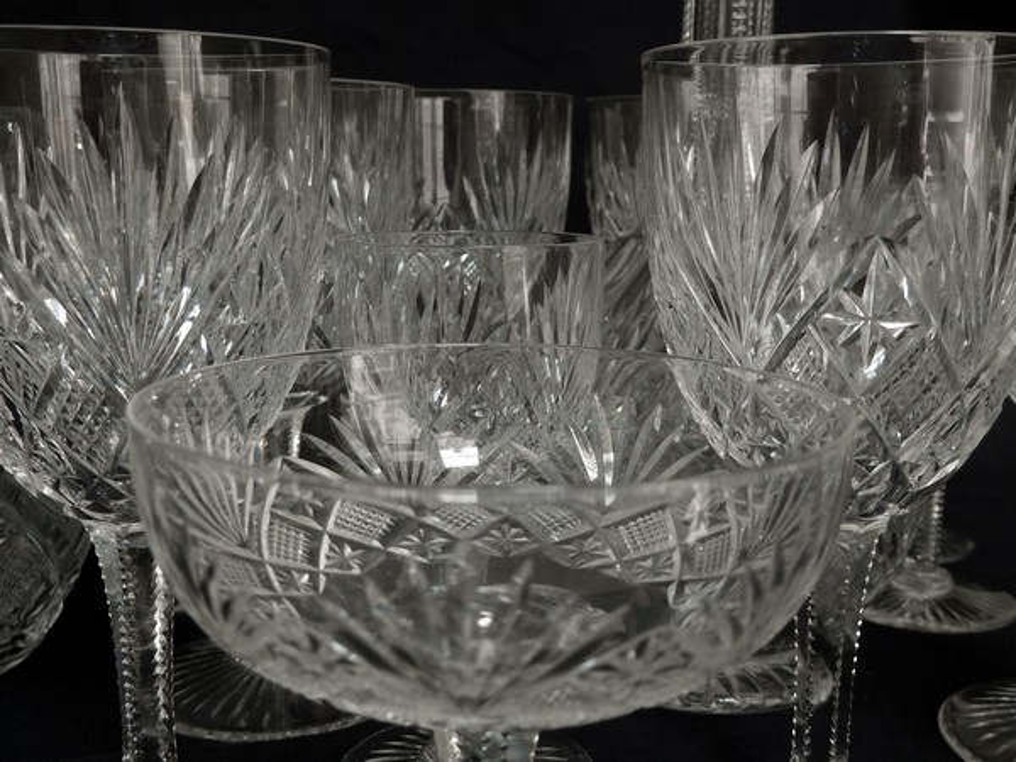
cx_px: 508
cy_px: 381
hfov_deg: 46.8
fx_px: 1174
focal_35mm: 40
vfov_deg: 36.0
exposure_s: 1/125
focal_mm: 7.1
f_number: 3.9
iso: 200
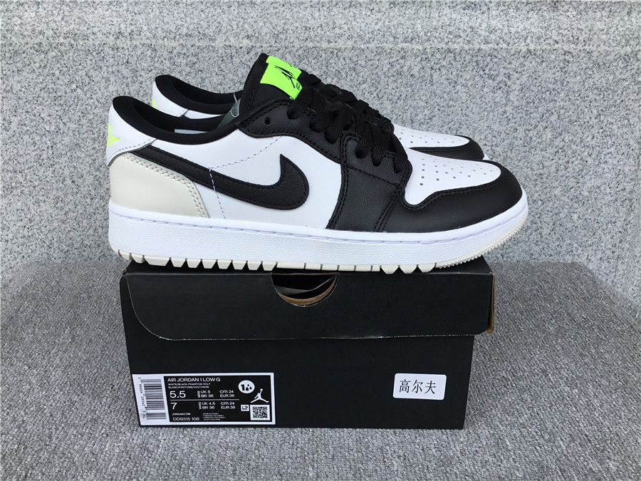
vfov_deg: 45.4
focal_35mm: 31
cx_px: 320
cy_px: 240
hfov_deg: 58.4
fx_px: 574
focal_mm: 3.3
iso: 25
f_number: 2.4
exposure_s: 1/503
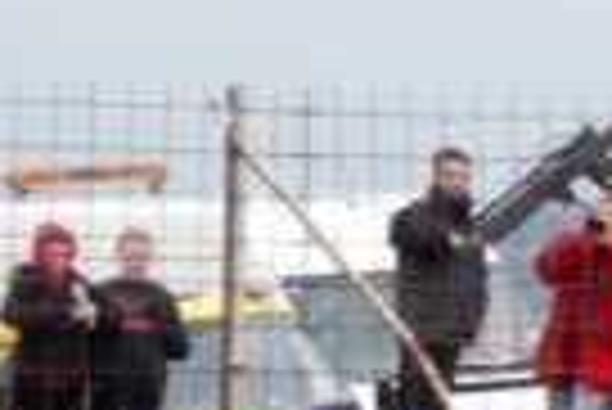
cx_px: 886
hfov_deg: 4.5
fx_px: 7800
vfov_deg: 3.0
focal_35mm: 458
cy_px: 572
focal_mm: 65
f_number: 5.3
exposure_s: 1/500
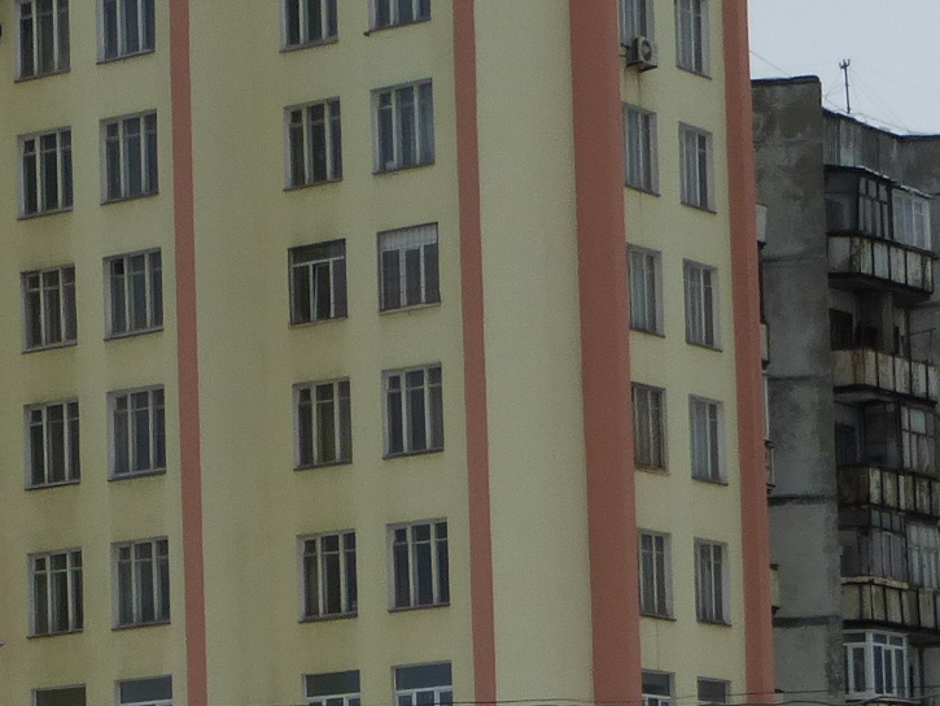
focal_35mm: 144
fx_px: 3911
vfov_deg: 10.2
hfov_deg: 13.6
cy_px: 727
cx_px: 179
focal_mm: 6.1
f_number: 3.7
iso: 100
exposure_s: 1/400
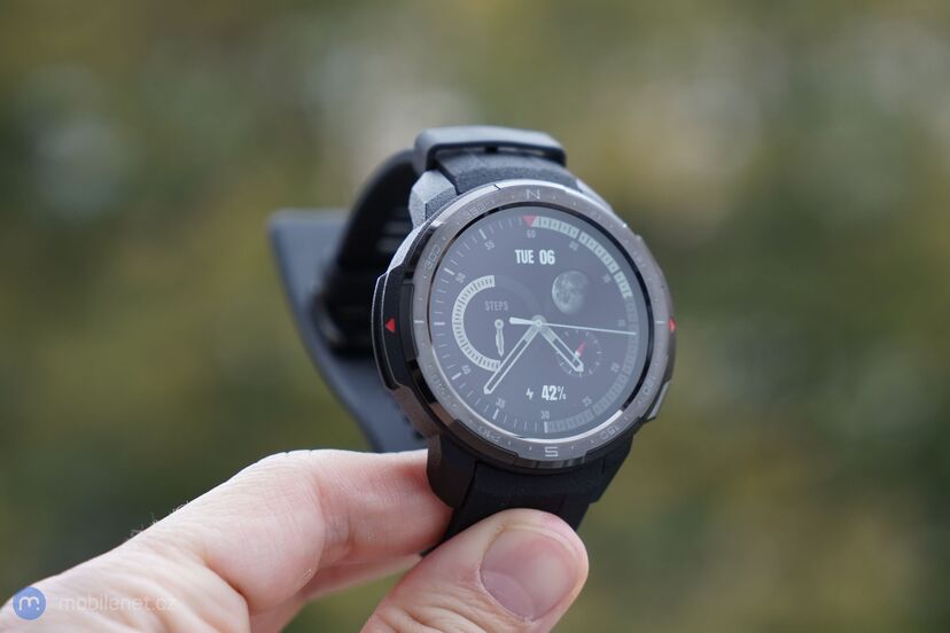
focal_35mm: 67
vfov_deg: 20.3
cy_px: 316
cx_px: 475
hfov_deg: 30.1
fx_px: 1768
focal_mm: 67
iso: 250
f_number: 4
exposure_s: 1/100
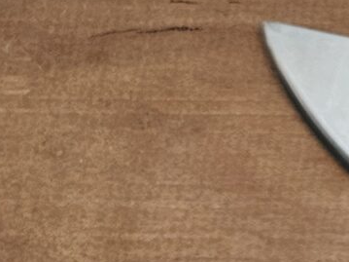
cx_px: 1142
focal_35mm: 164
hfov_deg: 9.0
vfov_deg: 8.9
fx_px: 1653
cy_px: 353
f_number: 1.8
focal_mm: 5.4
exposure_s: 1/182
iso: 40
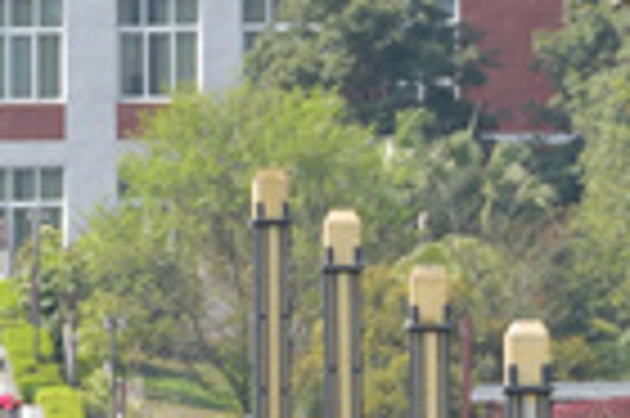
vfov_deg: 2.3
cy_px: 420
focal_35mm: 599
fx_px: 10470
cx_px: -698
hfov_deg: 3.4
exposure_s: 1/200
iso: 100
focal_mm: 70
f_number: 7.1
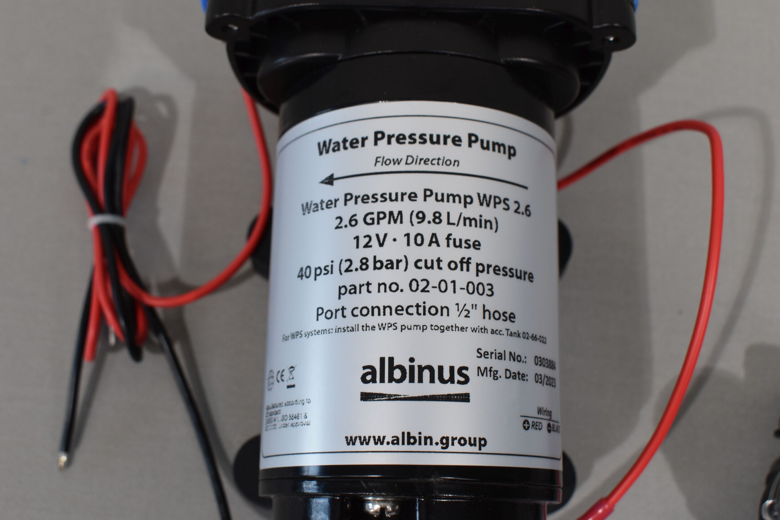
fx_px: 1029
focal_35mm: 48
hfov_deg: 41.5
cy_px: 259
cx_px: 390
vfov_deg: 28.4
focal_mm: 31
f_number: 8
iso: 400
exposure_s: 1/60
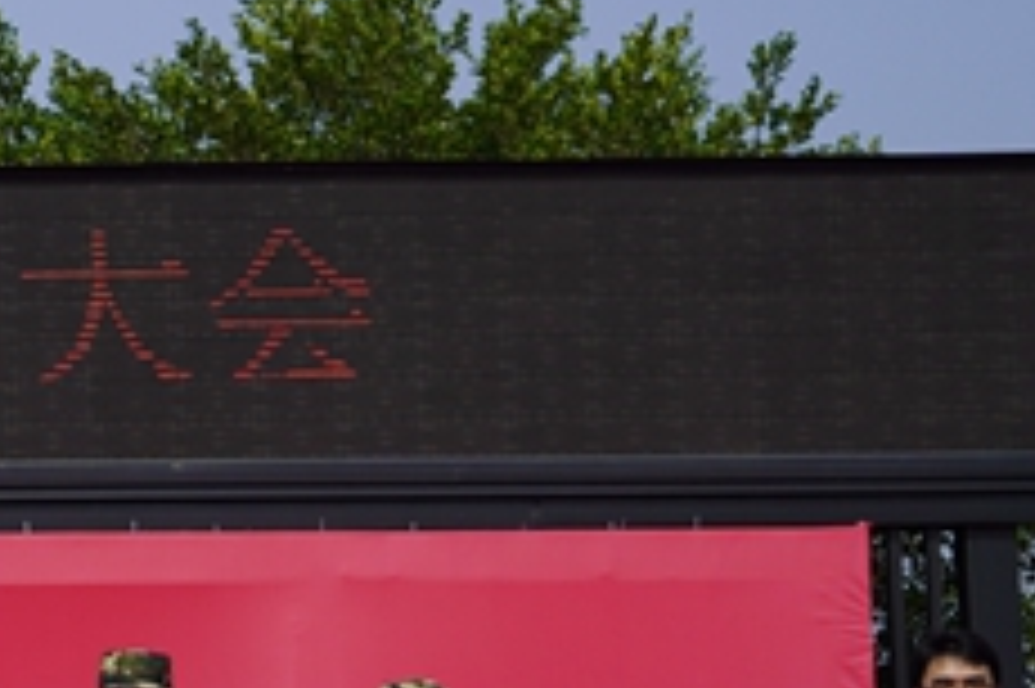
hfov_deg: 14.0
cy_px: 690
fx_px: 4022
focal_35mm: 140
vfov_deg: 9.7
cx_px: -356
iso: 100
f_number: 5
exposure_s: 1/1250
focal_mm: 46
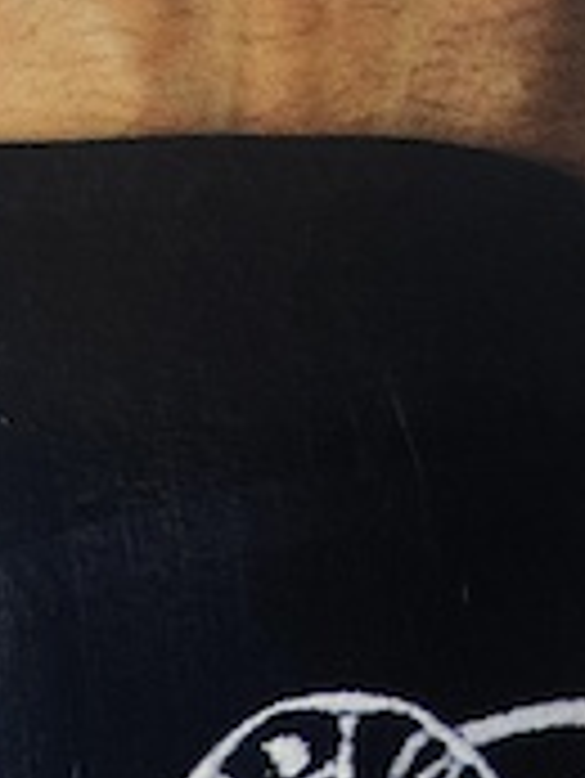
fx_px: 2701
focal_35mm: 120
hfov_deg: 12.3
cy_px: 472
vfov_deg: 16.4
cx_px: 526
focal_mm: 4.25
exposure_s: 1/60
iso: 100
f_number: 1.8
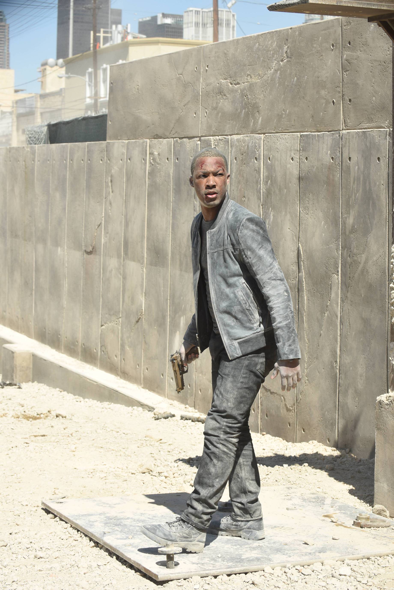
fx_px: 1231
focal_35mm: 75
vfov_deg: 27.0
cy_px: 295
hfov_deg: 18.2
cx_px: 197
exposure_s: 1/320
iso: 200
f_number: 9
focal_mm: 75
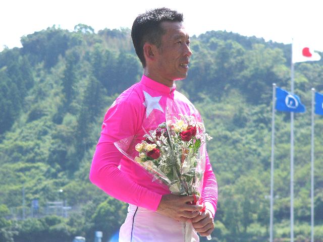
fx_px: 1670
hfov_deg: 11.0
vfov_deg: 8.3
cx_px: 162
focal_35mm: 179
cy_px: 121
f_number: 5.6
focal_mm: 29.8
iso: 50
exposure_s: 1/500
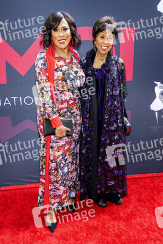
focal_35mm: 30
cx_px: 82
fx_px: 204
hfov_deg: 43.5
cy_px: 122
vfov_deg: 62.0
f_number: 5.6
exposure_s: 1/200
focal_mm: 30
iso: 800
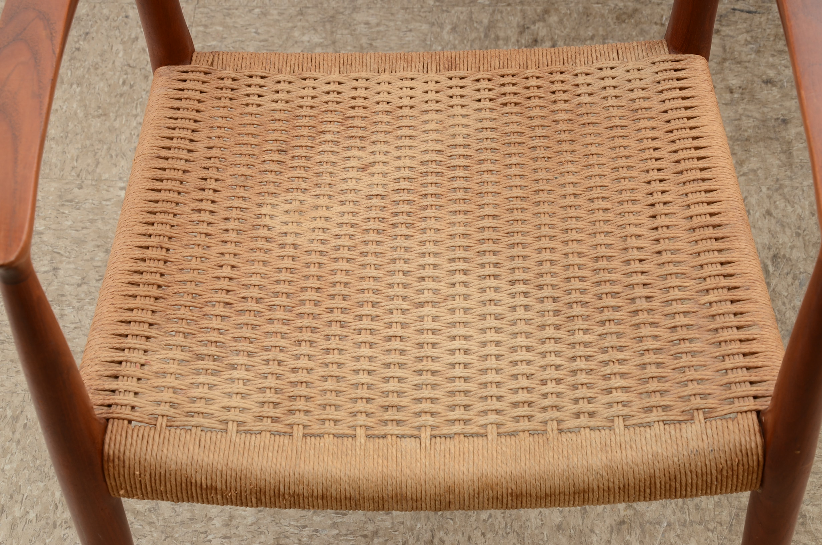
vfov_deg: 18.8
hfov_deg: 28.1
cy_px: 272
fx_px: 1641
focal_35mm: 72
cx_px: 411
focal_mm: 48
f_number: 9
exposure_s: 1/60
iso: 125
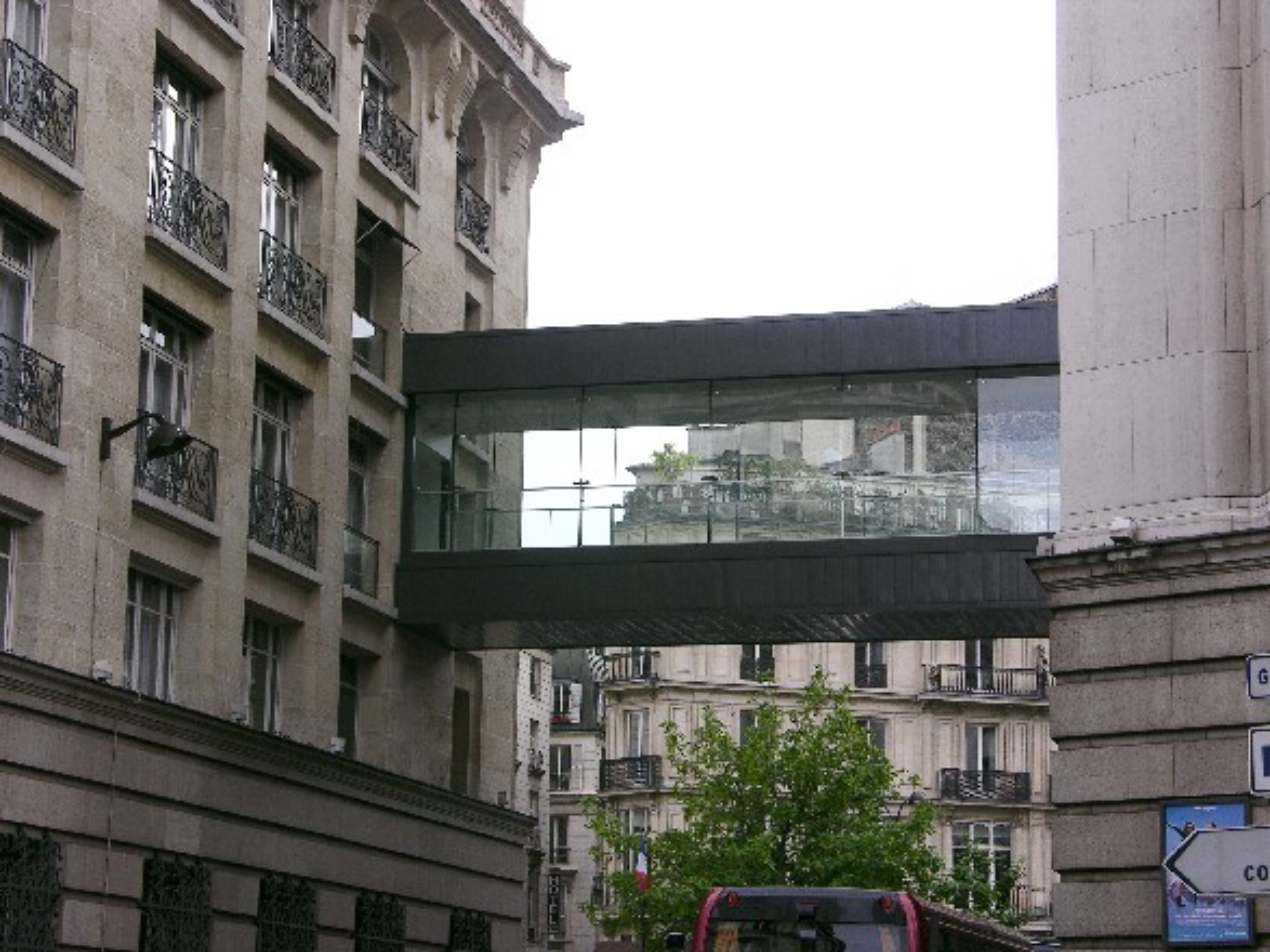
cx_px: 635
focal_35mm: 82
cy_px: 476
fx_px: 3008
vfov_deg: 18.0
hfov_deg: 23.8
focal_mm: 21
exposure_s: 1/160
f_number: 4.9
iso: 50
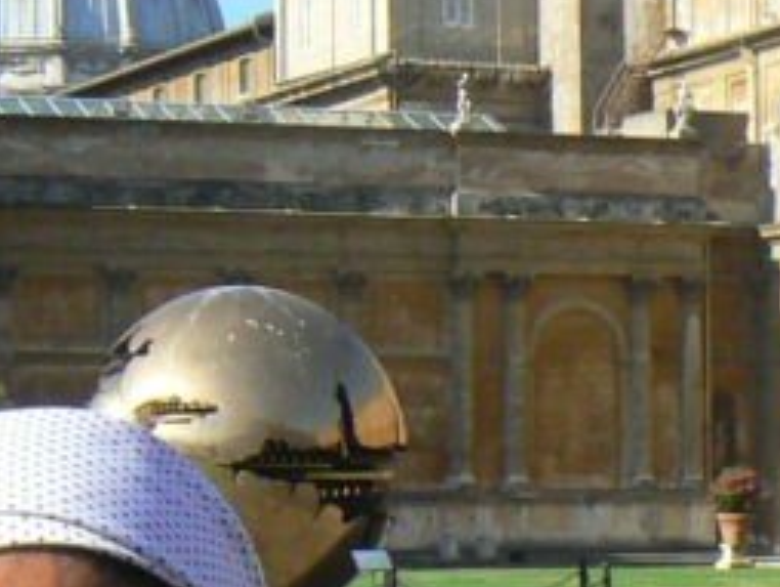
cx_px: 166
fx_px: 3203
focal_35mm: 142
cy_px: 369
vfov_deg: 10.5
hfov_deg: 13.8
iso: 200
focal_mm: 6
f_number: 8
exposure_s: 1/500
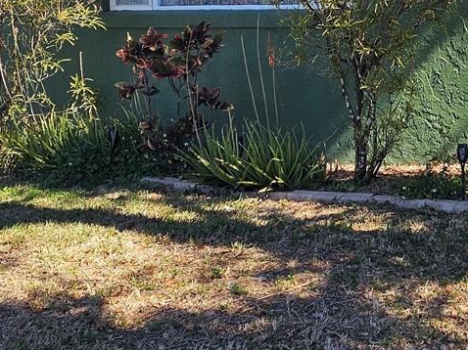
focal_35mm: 77
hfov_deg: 24.2
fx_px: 1040
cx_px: 465
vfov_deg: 18.6
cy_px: 1
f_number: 1.7
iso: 10
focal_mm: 6.3
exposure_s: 1/289
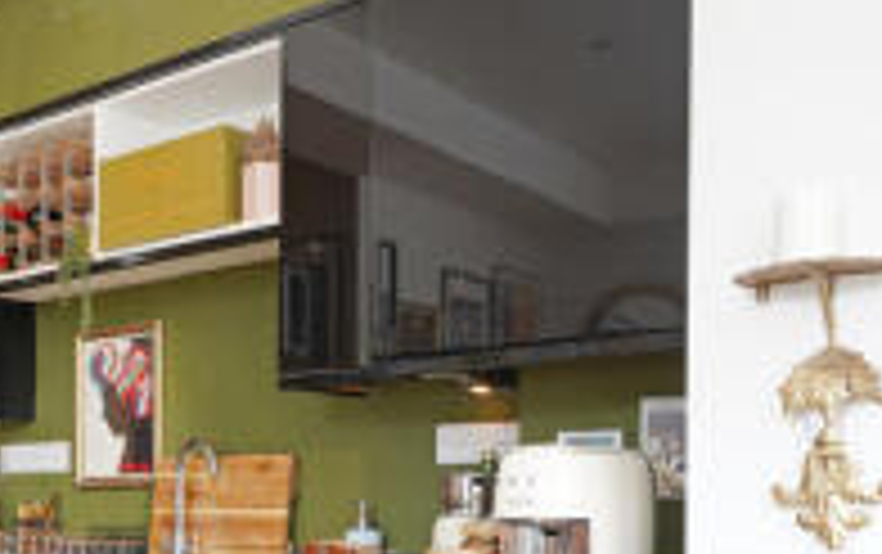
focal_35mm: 48
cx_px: 171
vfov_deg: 25.6
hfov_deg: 39.7
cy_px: 529
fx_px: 1167
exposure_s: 1/1.25
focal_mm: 19.6
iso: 200
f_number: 11
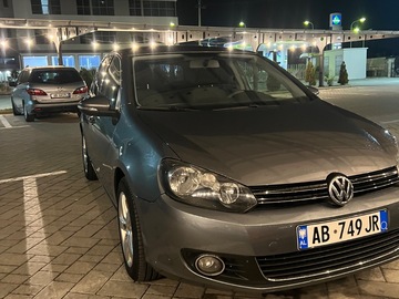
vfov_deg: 53.1
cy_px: 150
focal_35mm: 26
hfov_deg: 67.3
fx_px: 300
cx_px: 200
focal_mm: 5.7
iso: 500
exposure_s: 1/25
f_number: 1.5
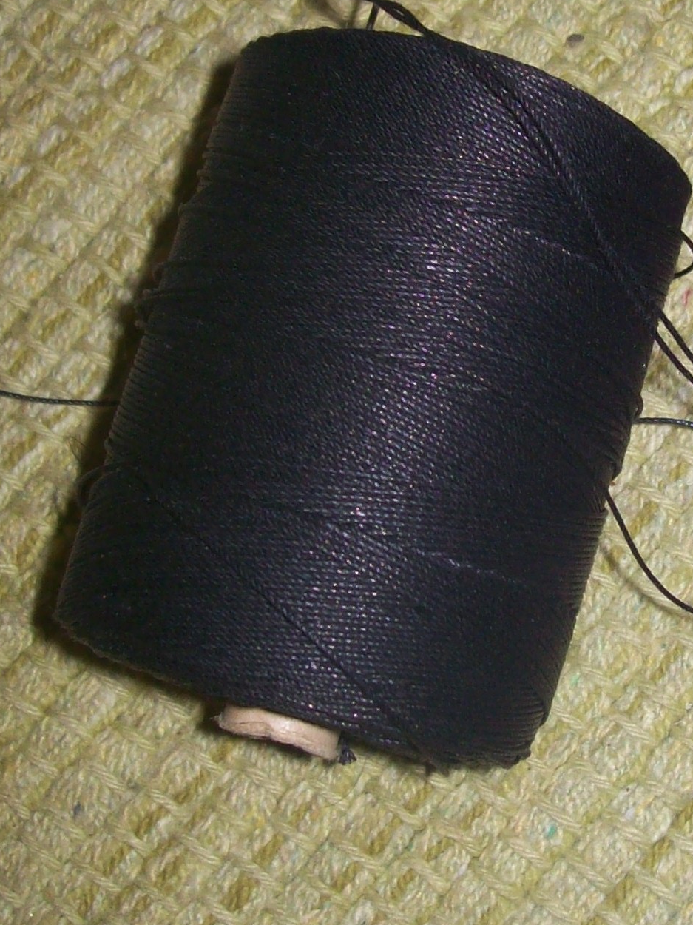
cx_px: 598
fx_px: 2190
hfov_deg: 17.8
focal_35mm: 82
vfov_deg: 23.7
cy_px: 303
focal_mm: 6
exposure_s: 1/64
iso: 80
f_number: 2.7
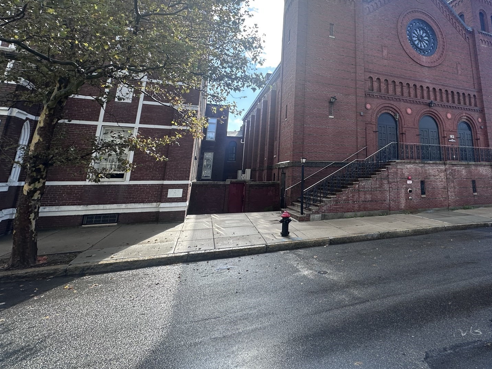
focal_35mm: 20
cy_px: 107
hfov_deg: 78.2
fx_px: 284
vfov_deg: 63.3
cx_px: 341
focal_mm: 2.22
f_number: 2.2
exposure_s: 1/543
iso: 40
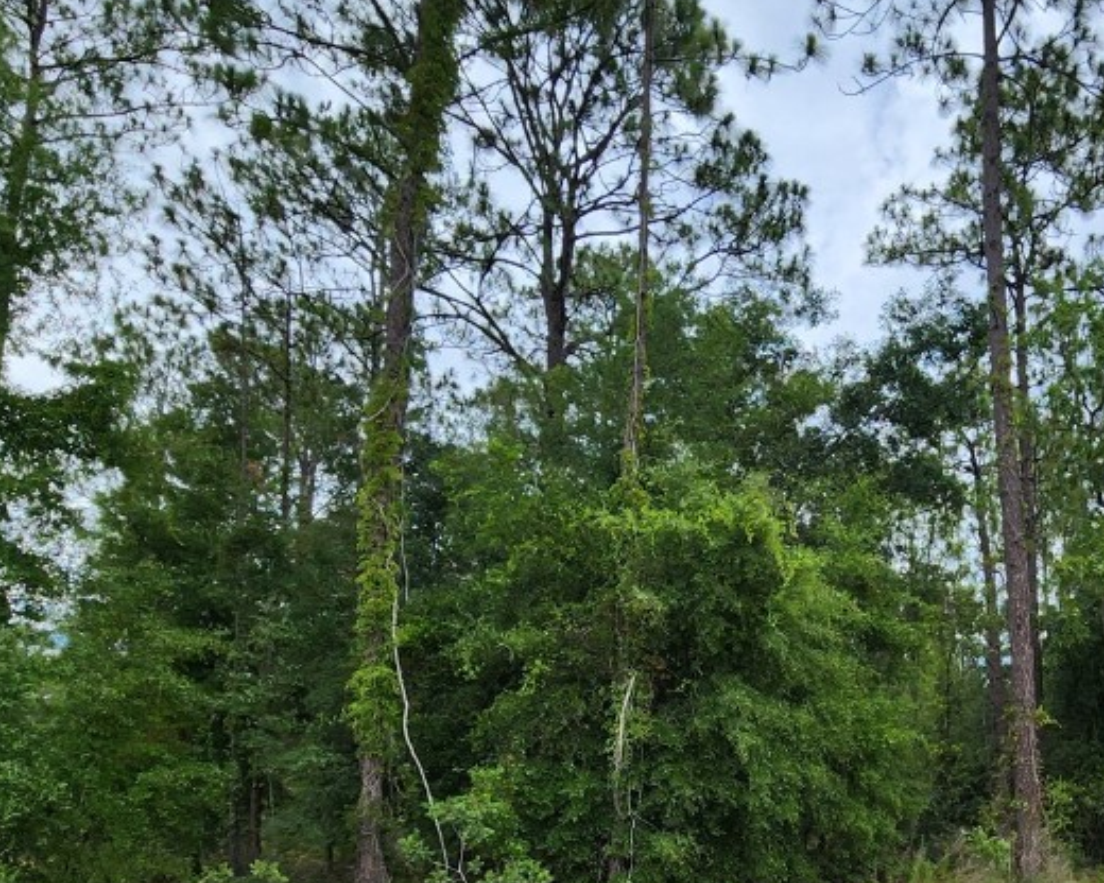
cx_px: 826
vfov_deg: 53.1
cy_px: 705
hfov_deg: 64.1
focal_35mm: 25
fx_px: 817
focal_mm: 2.2
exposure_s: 1/1839
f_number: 2.2
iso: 50
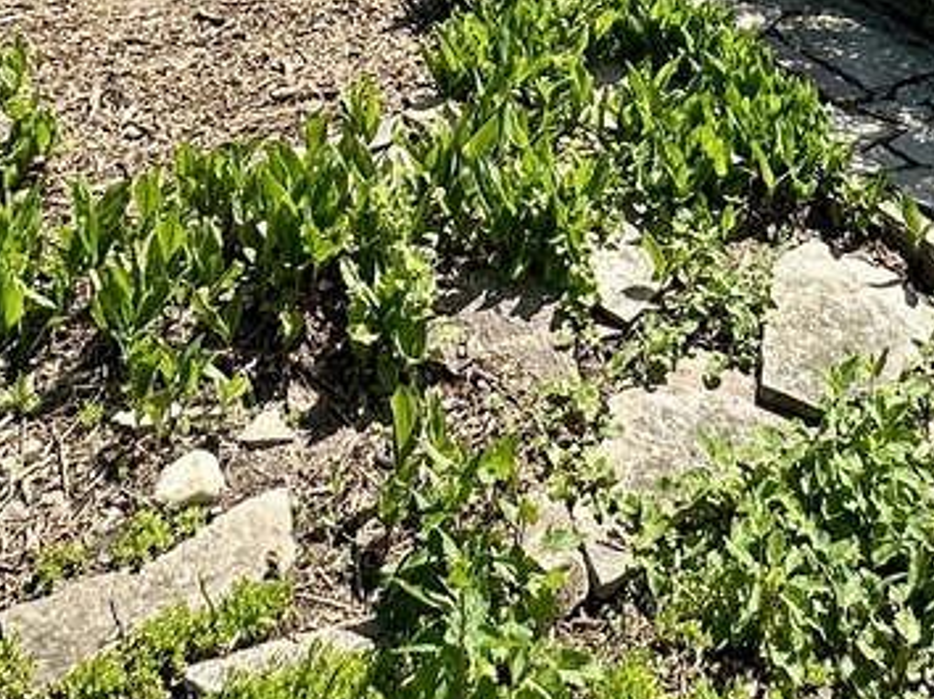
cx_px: 654
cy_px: -543
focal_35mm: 57
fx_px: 1537
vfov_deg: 19.5
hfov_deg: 33.4
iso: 40
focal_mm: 2.22
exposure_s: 1/888
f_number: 2.2
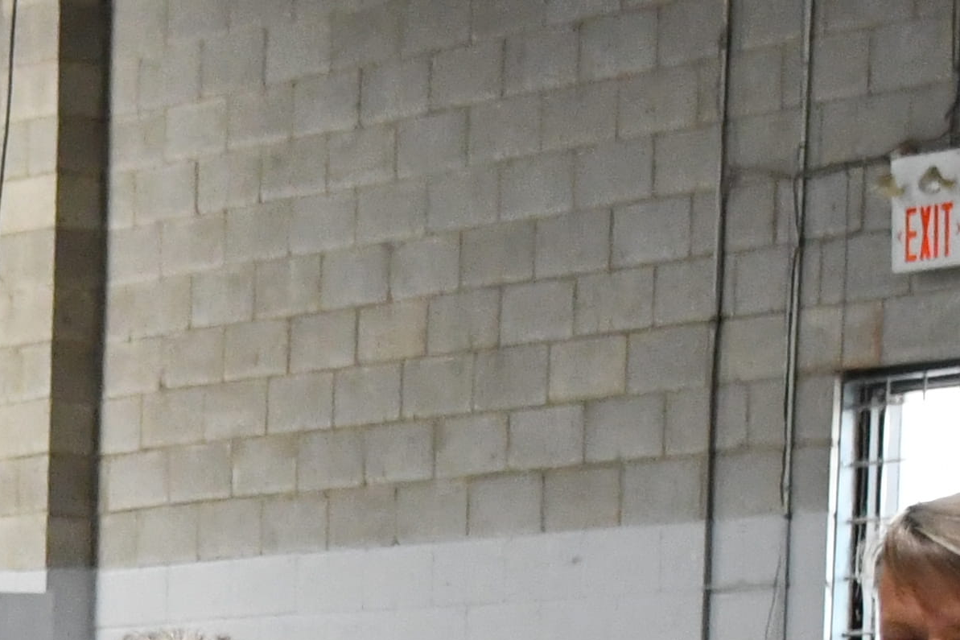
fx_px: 5972
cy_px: 1069
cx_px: -31
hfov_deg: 9.1
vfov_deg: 6.0
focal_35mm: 224
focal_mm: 32
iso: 2500
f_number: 4.2
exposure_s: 1/125
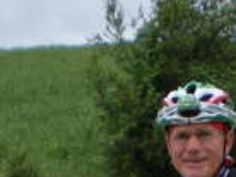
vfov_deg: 8.5
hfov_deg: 11.9
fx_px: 1127
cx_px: 198
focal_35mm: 165
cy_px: 378
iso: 64
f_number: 4.6
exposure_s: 1/213
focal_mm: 6.3
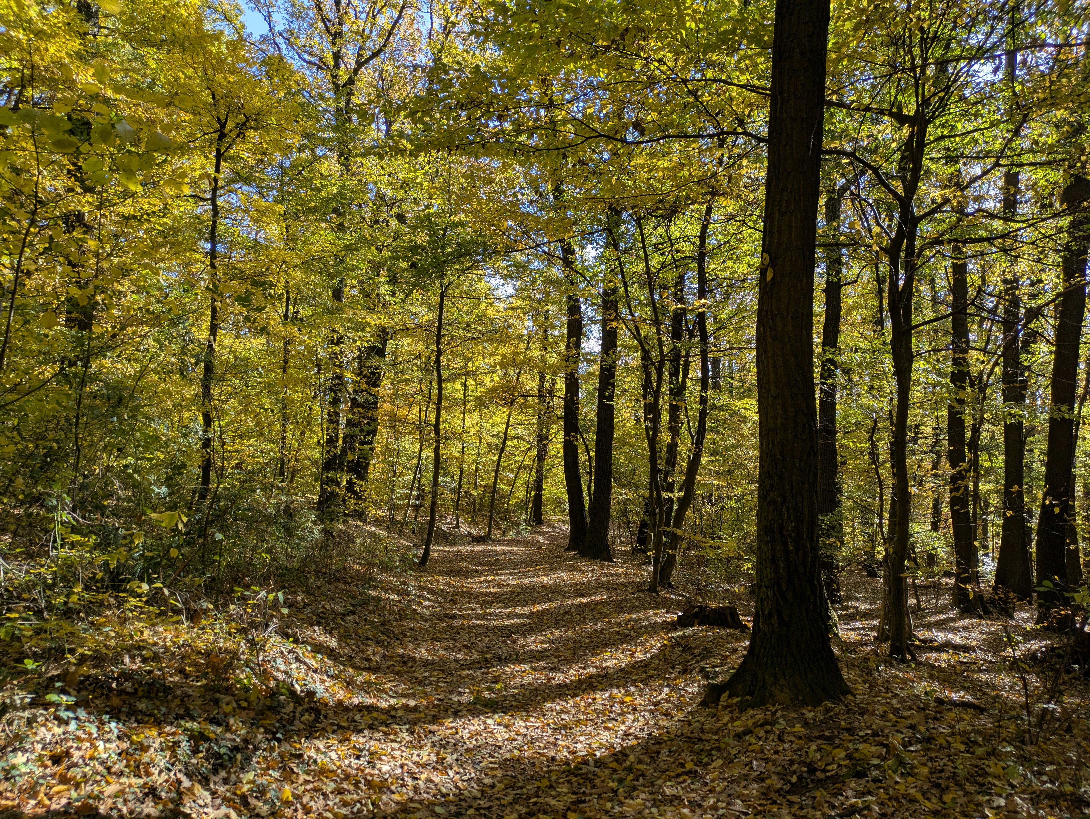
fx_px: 788
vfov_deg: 54.9
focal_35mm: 25
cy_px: 410
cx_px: 545
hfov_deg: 69.4
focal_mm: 5.43
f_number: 1.89
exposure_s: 1/399
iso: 48
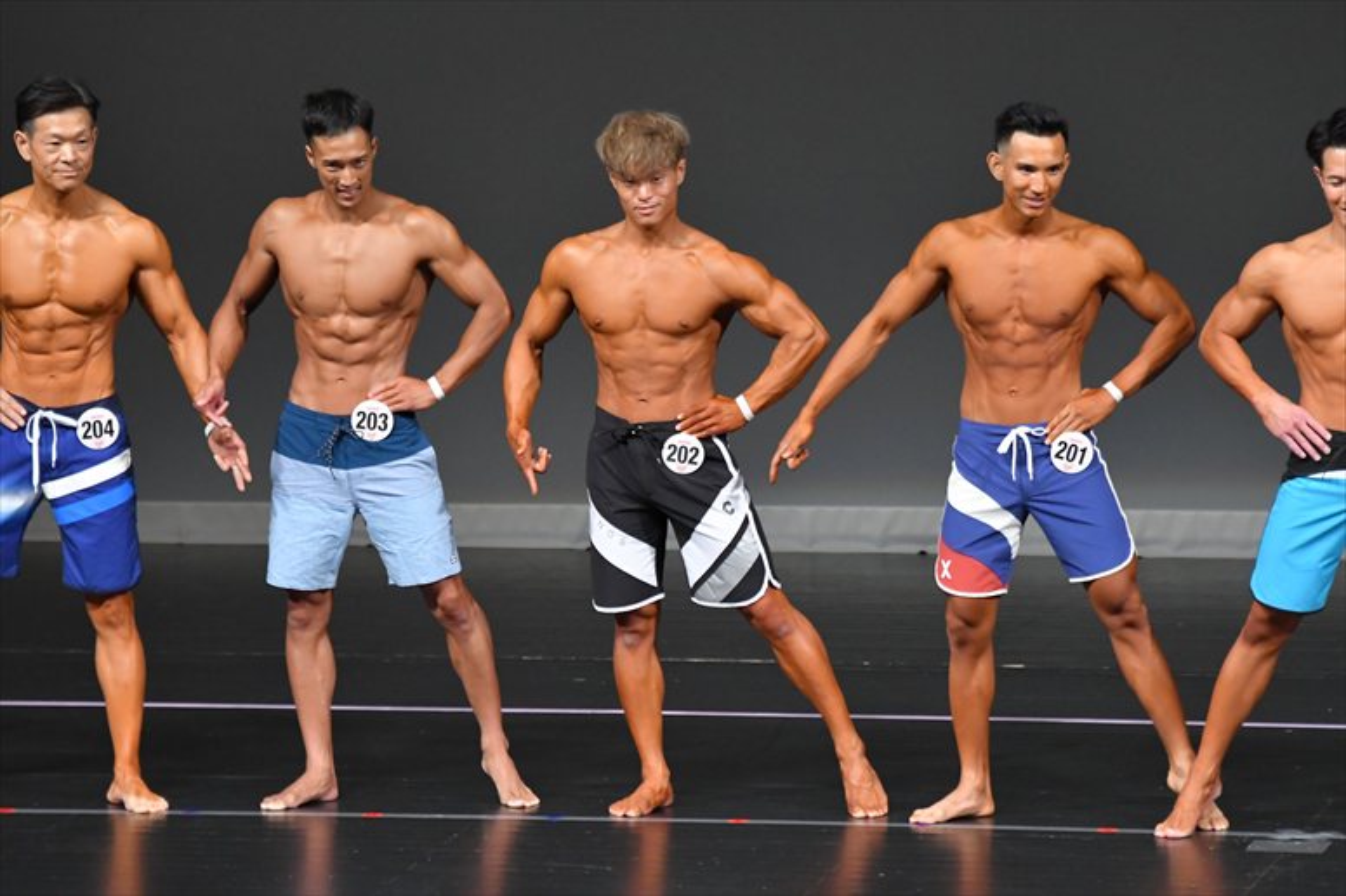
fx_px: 11772
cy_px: 448
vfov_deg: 4.4
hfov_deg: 6.5
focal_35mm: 315
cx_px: 673
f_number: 5.6
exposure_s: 1/400
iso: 4000
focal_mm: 210
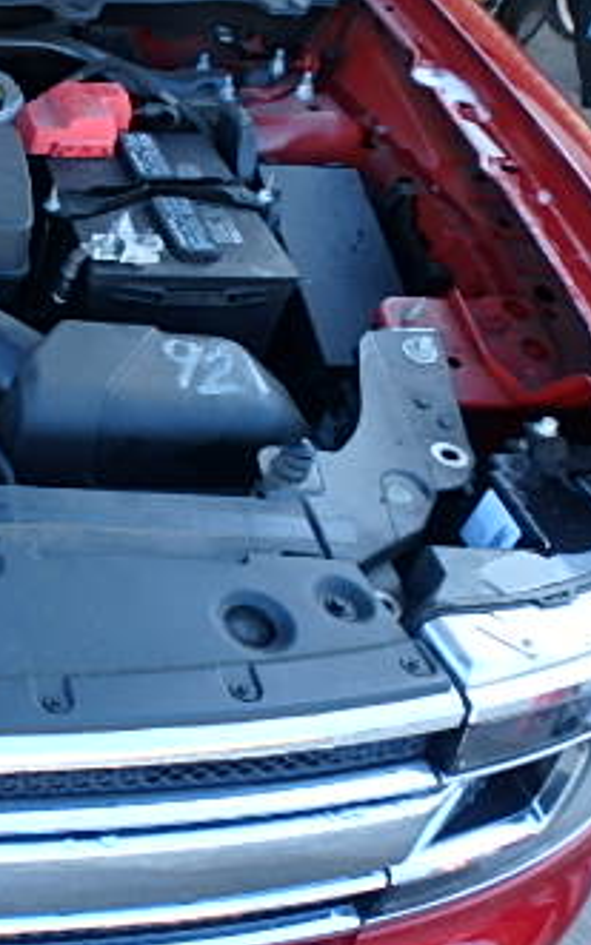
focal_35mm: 43
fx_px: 1108
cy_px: 537
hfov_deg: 23.6
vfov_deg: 46.1
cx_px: -305
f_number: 3.5
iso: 125
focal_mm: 3.7
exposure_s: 1/60
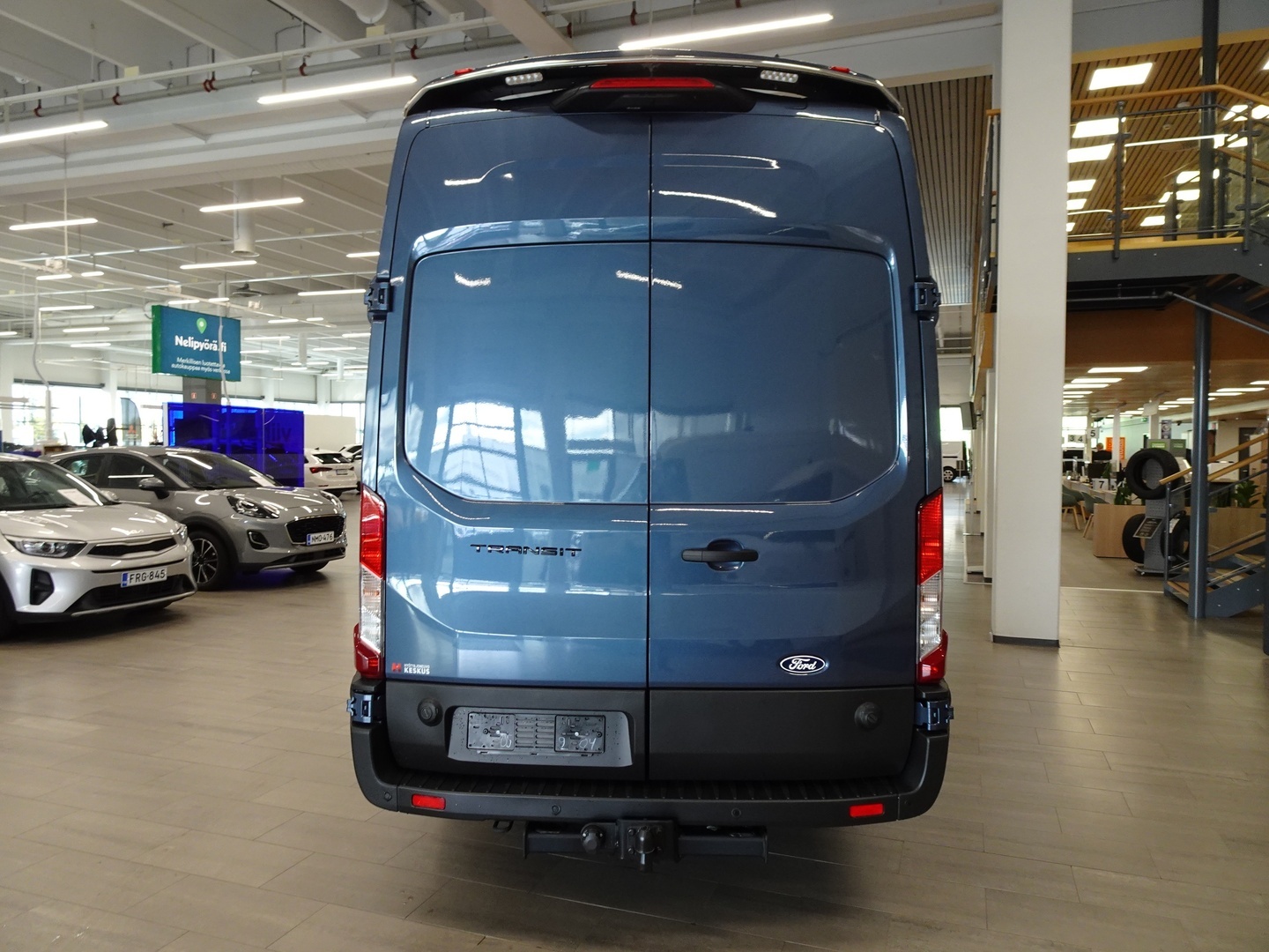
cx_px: 634
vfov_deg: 56.8
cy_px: 476
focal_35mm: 24
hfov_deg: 71.6
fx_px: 880
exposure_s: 1/30
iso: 200
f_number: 3.5
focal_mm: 4.25
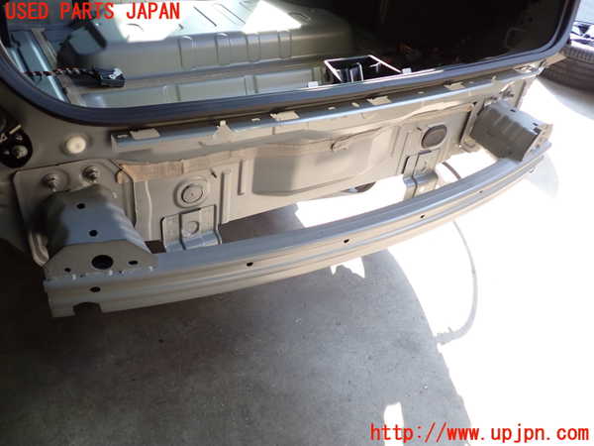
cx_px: 297
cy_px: 223
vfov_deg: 46.8
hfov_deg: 60.0
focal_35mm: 30
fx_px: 515
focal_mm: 5.4
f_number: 2.3
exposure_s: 1/100
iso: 200
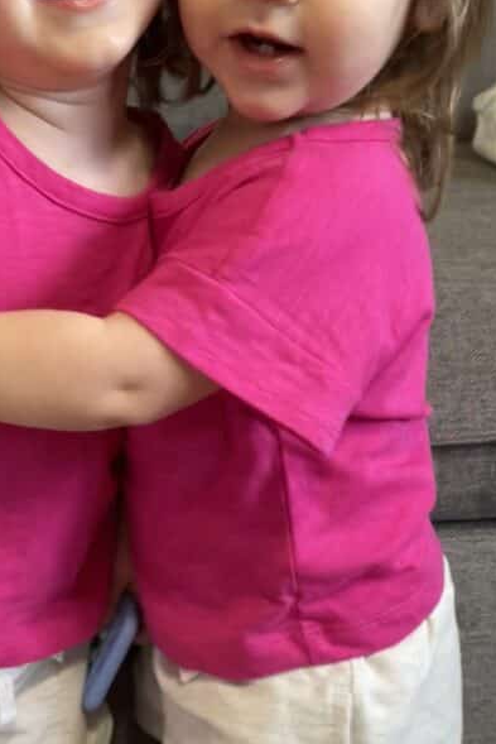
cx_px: 138
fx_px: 971
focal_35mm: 47
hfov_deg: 28.3
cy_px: 299
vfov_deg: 41.7
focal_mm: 4.2
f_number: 1.6
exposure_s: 1/60
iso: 160
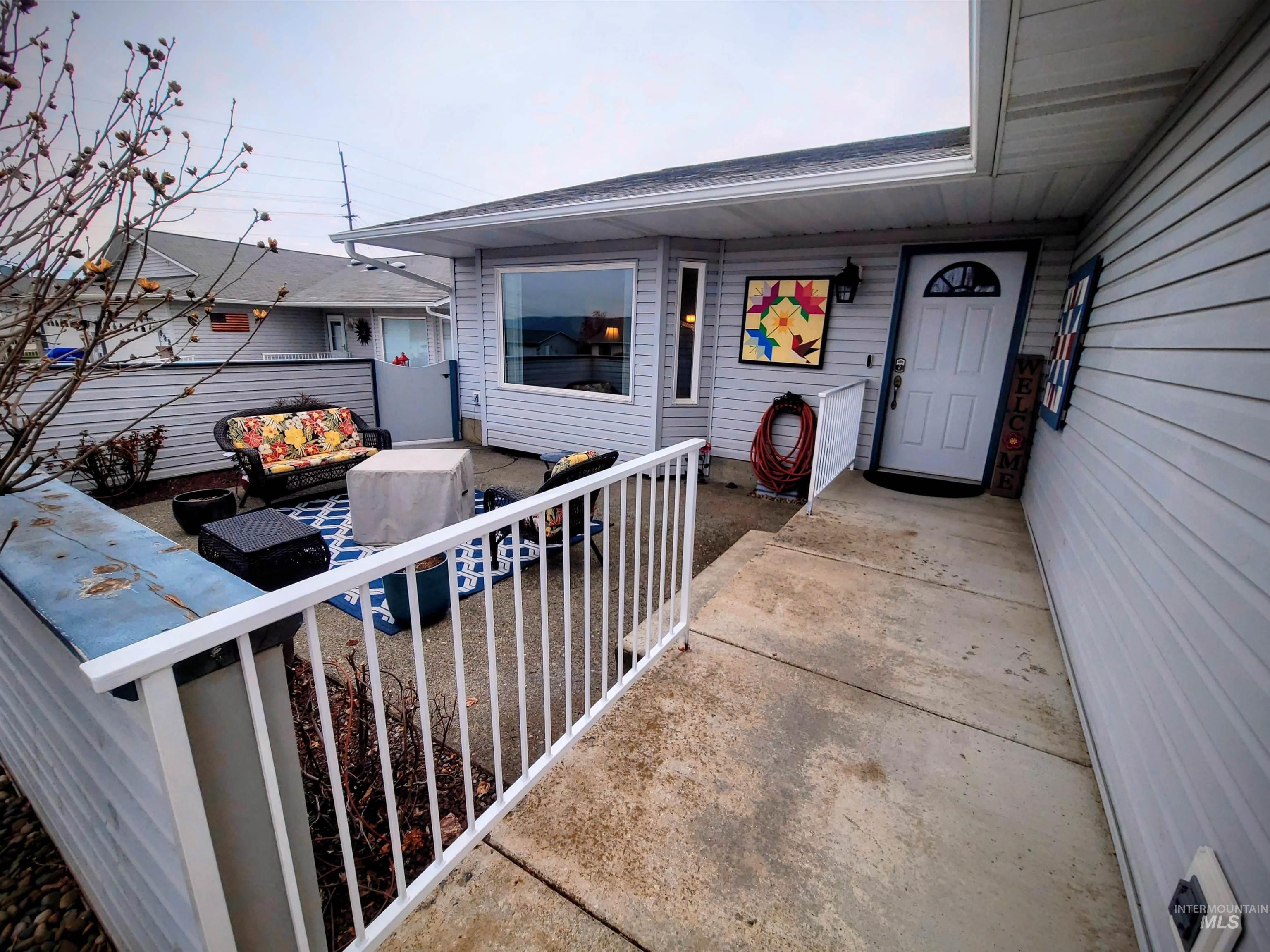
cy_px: 476
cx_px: 635
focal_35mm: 13
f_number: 2.2
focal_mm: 2.2
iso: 64
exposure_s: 1/885
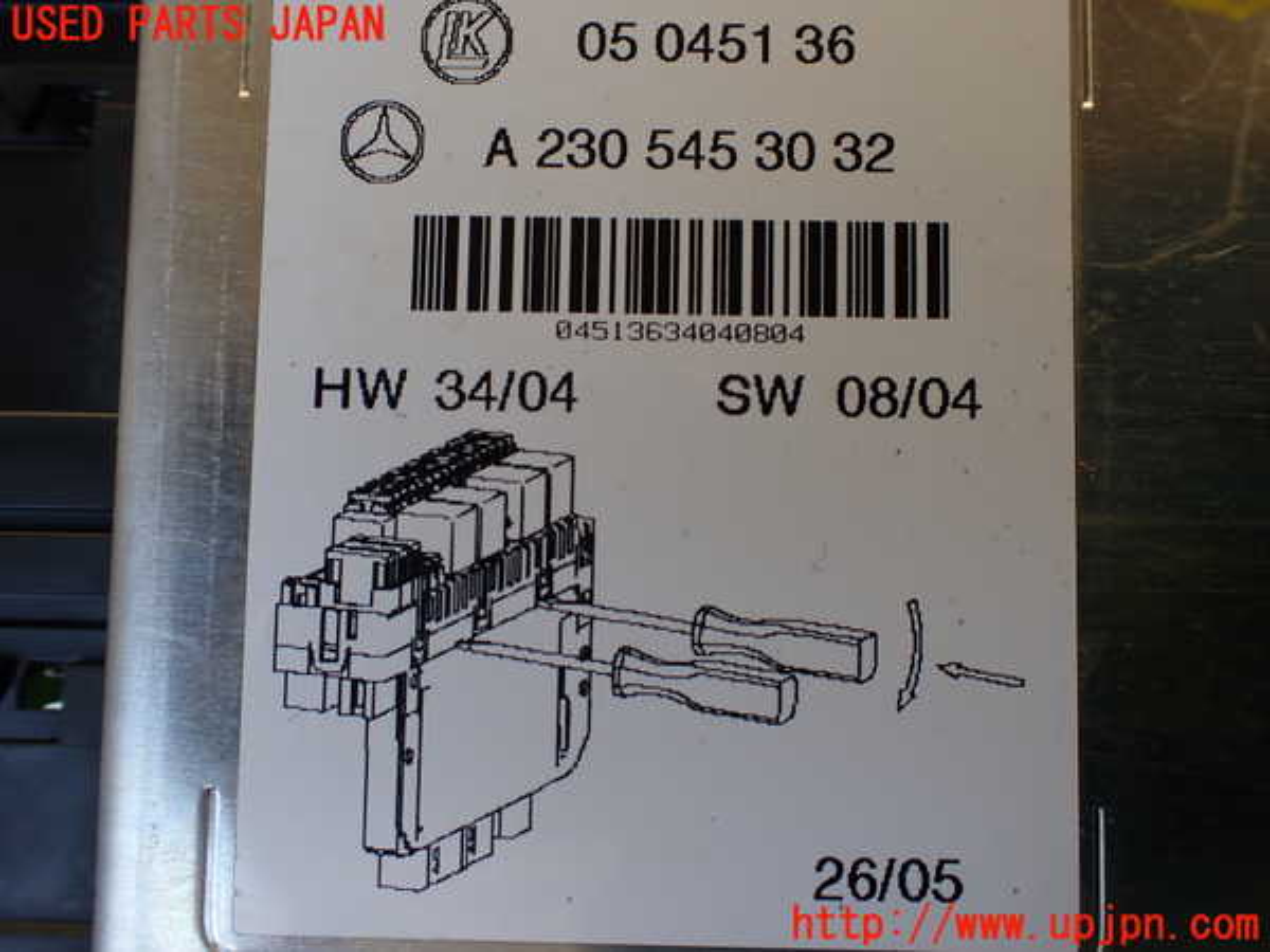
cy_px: 476
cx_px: 635
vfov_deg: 46.8
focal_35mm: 30
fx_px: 1101
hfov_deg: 60.0
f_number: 3.2
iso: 100
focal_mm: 5.4
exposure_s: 1/160
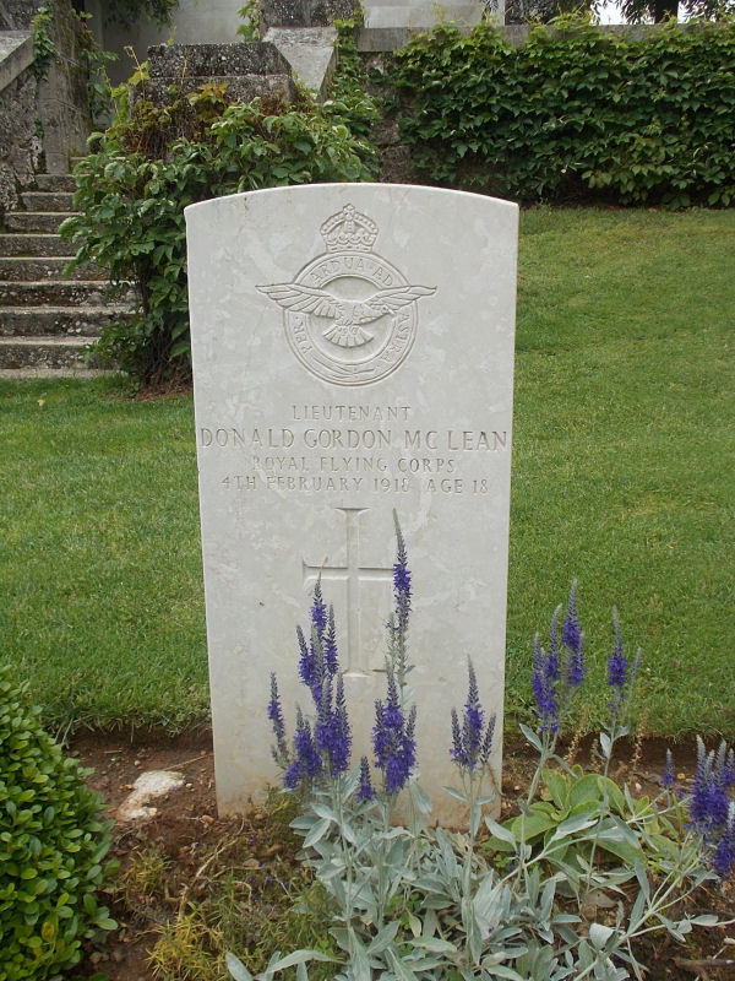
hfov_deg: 41.8
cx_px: 368
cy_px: 490
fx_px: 963
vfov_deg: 54.0
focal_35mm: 34
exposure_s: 1/160
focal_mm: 6
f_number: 3.6
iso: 80
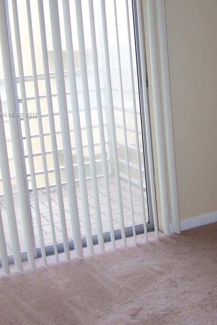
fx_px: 597
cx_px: 158
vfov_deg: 30.3
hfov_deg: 20.5
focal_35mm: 66
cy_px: 115
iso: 80
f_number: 2.8
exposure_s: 1/60
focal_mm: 6.3
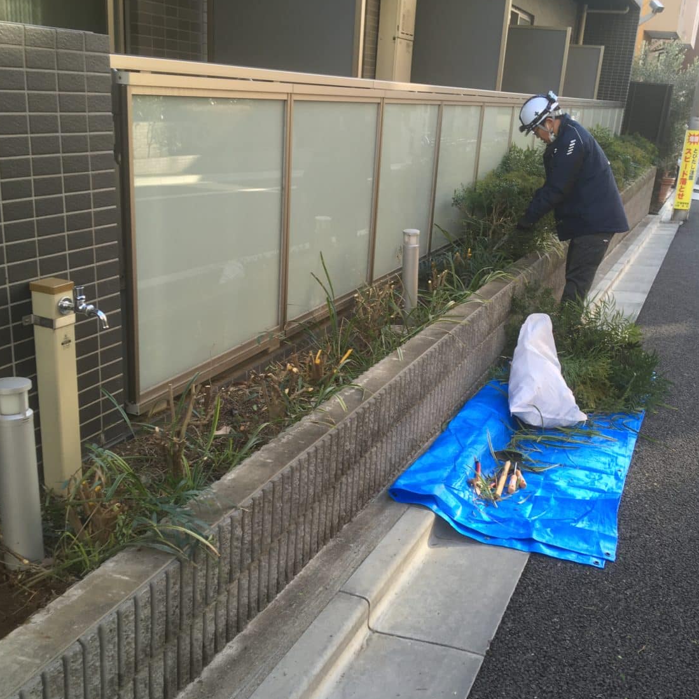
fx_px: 800
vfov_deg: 47.2
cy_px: 352
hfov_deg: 46.9
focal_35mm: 35
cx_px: 420
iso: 32
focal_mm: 4.15
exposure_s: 1/120
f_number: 2.2
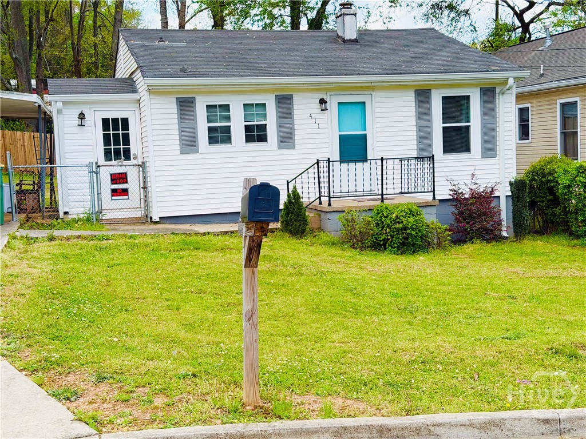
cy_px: 220
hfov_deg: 39.7
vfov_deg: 30.3
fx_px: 813
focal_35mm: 48
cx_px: 293
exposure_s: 1/1980
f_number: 1.78
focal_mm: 6.76
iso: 64
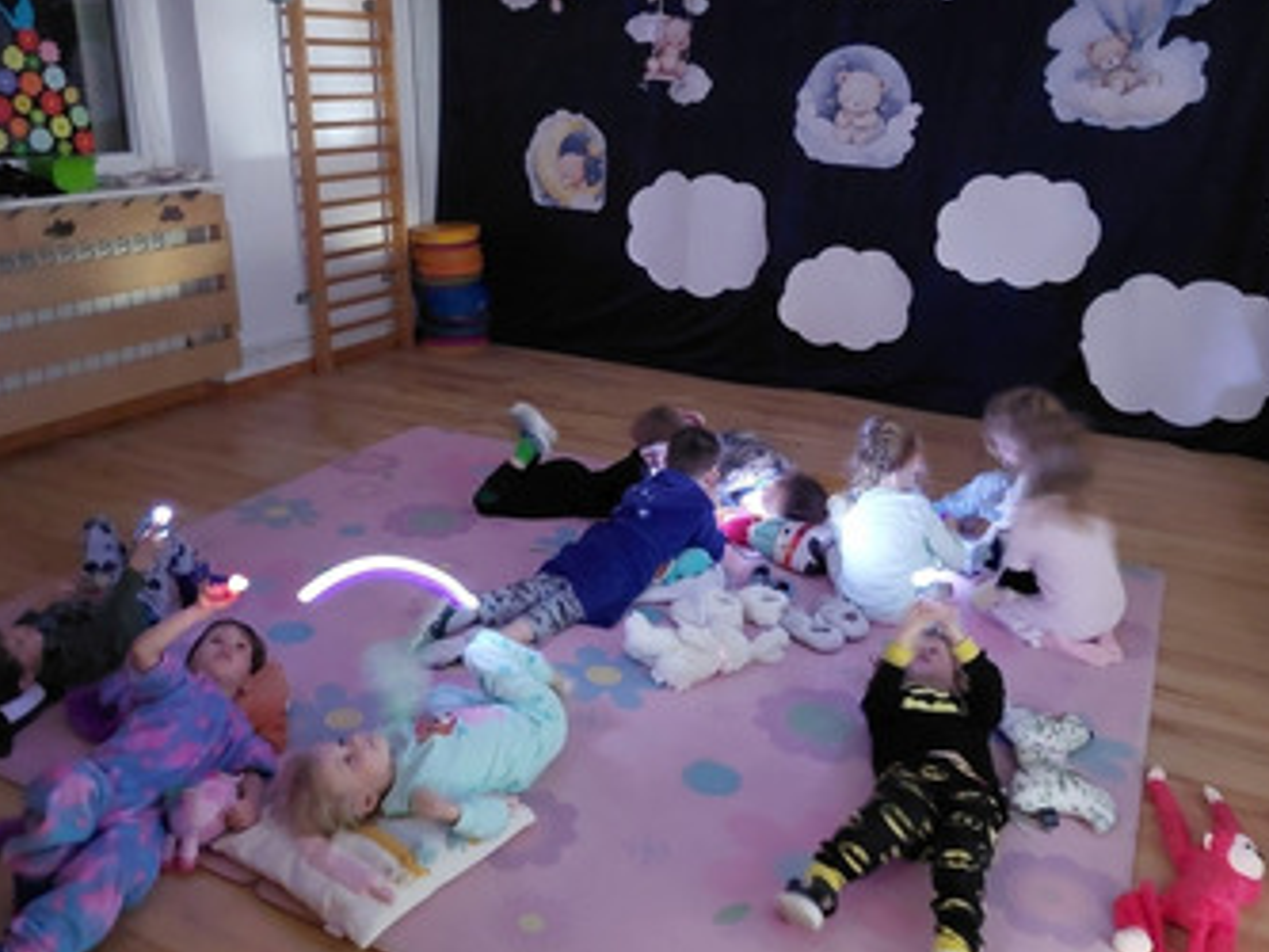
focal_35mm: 30
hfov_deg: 59.9
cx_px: 621
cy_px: 400
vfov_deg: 46.7
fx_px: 1100
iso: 2500
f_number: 1.8
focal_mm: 5.23
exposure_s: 1/4
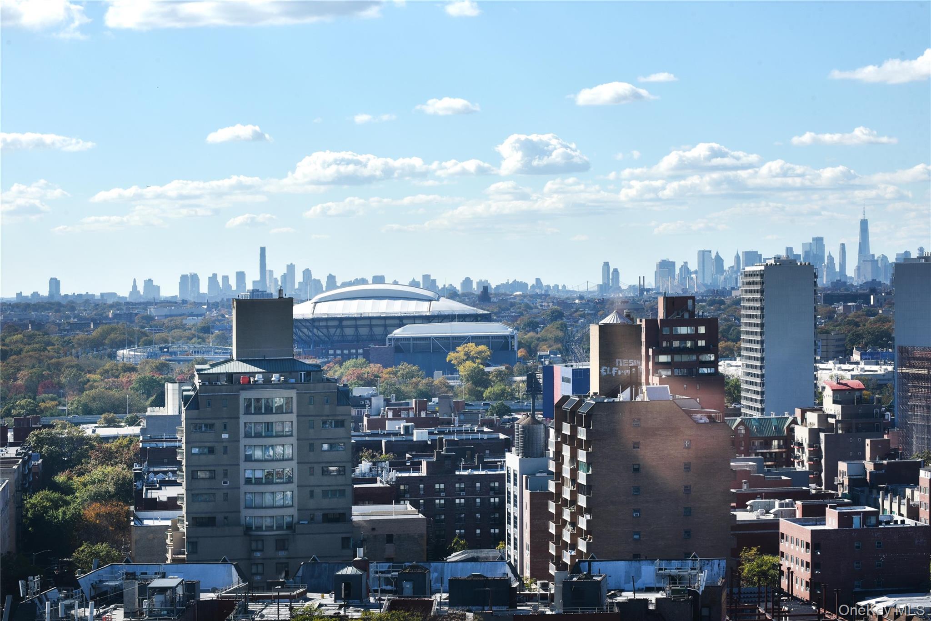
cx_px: 466
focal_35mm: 105
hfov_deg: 19.5
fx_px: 2716
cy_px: 310
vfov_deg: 13.0
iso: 160
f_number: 16
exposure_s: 1/200
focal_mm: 105
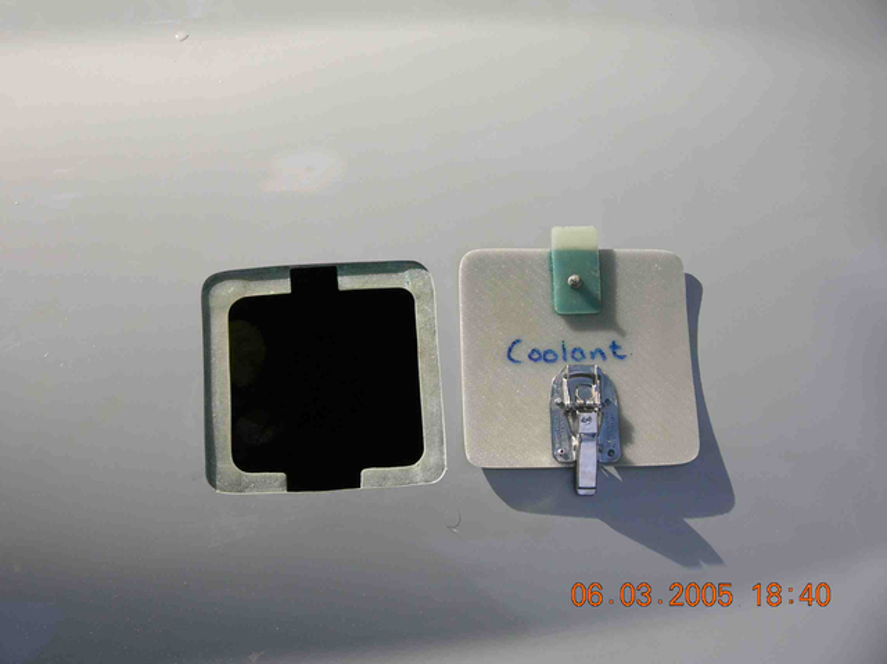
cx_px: 444
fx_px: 2202
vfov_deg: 17.1
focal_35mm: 86
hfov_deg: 22.8
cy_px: 332
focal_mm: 14.2
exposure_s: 1/206
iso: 50
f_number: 4.8
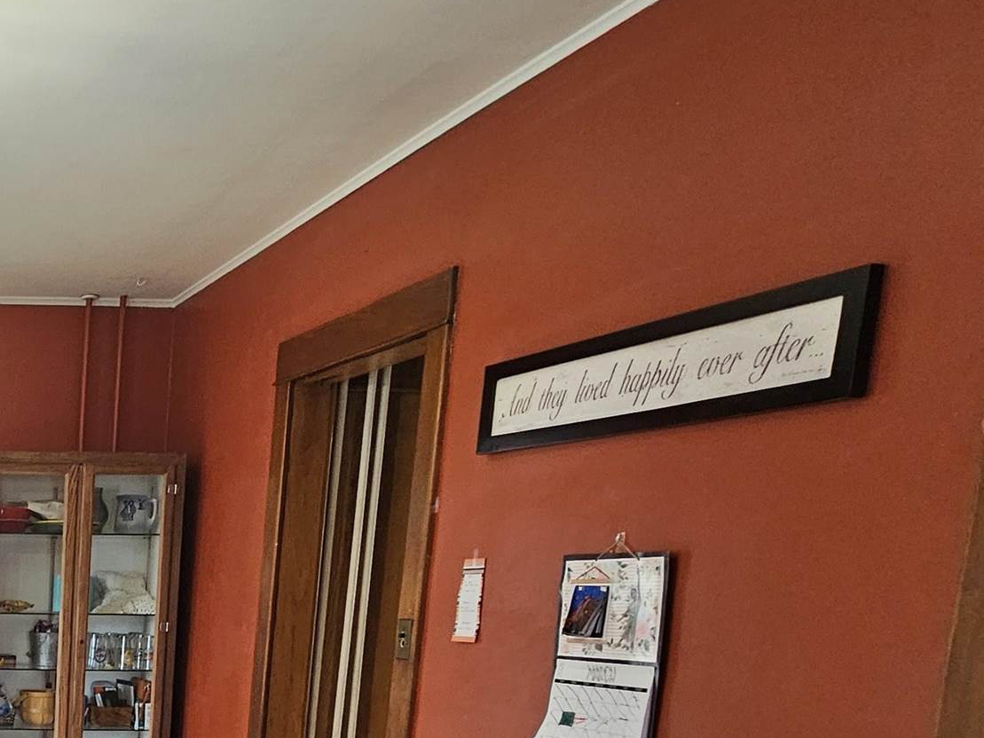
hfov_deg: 37.3
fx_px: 1023
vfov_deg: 35.7
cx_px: -227
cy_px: 742
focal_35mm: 36
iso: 100
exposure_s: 1/60
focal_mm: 2.2
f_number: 2.2
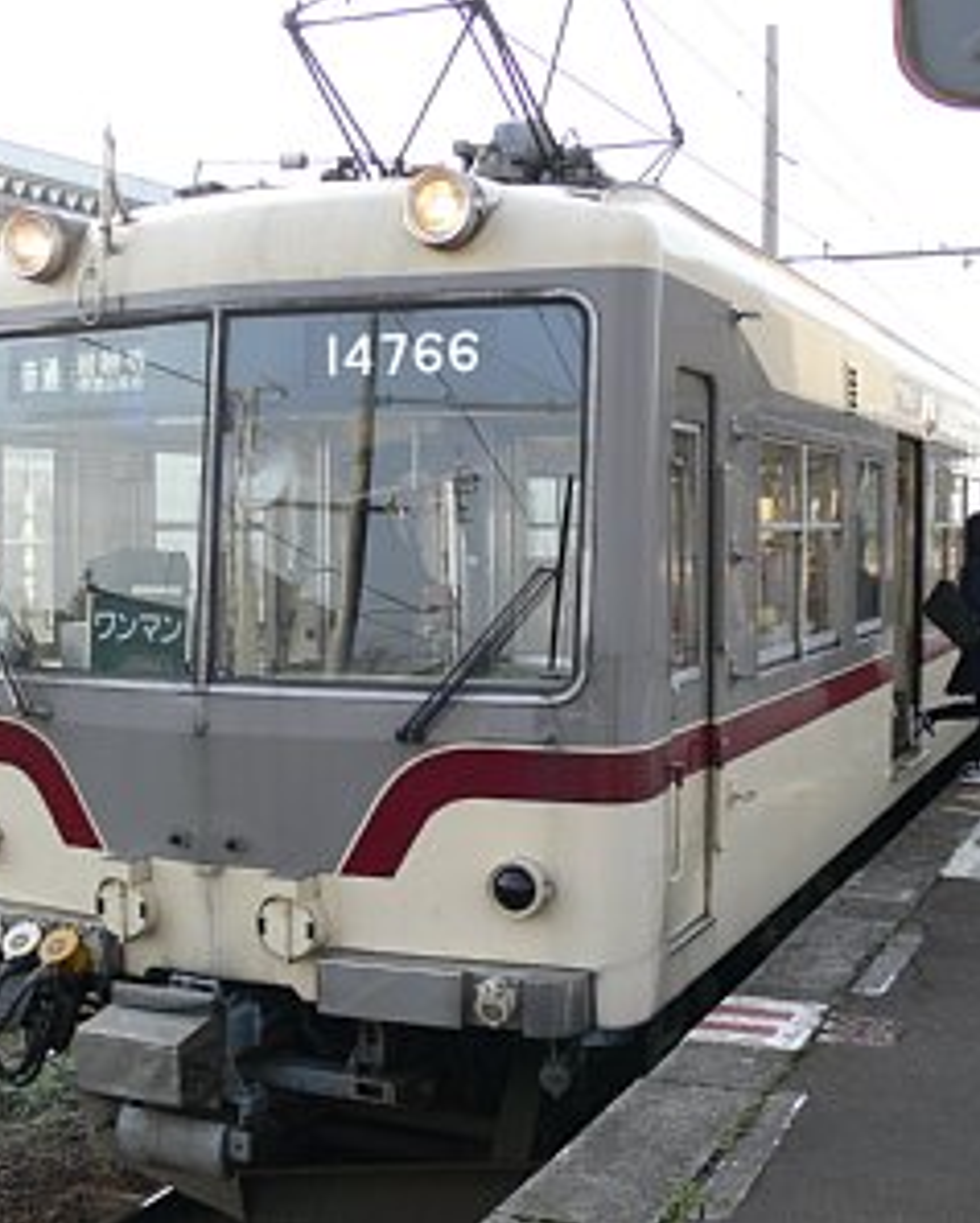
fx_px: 1666
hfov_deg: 32.6
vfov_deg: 40.3
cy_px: 609
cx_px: 375
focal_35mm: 46
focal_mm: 7.4
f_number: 2.8
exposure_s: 1/400
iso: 100
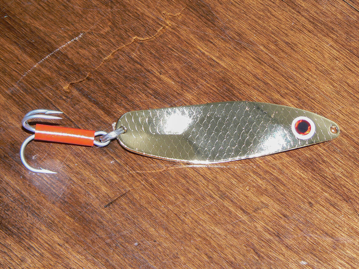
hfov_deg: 15.9
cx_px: 180
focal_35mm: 124
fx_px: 1286
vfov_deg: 12.0
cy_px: 134
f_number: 3.2
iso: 100
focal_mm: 20.7
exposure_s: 1/15
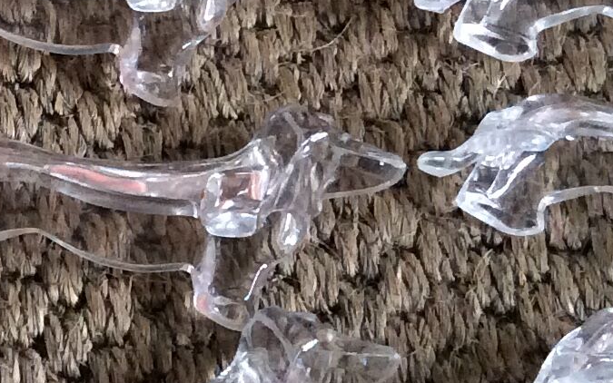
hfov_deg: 15.8
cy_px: 61
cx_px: 7
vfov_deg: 10.0
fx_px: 2172
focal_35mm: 130
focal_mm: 3.3
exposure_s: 1/25
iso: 200
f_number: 2.4
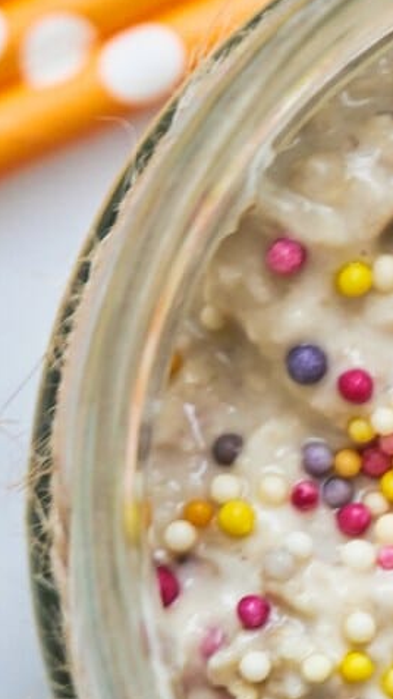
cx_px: 492
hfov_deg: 6.5
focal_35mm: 187
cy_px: 532
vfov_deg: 11.5
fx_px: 3462
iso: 800
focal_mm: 34
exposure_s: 1/15
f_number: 5.6
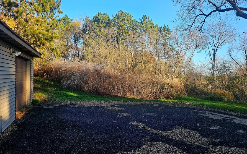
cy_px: 74
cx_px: 120
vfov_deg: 44.5
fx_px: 188
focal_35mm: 28
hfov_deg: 66.5
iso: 50
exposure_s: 1/769
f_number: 1.8
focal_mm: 5.4
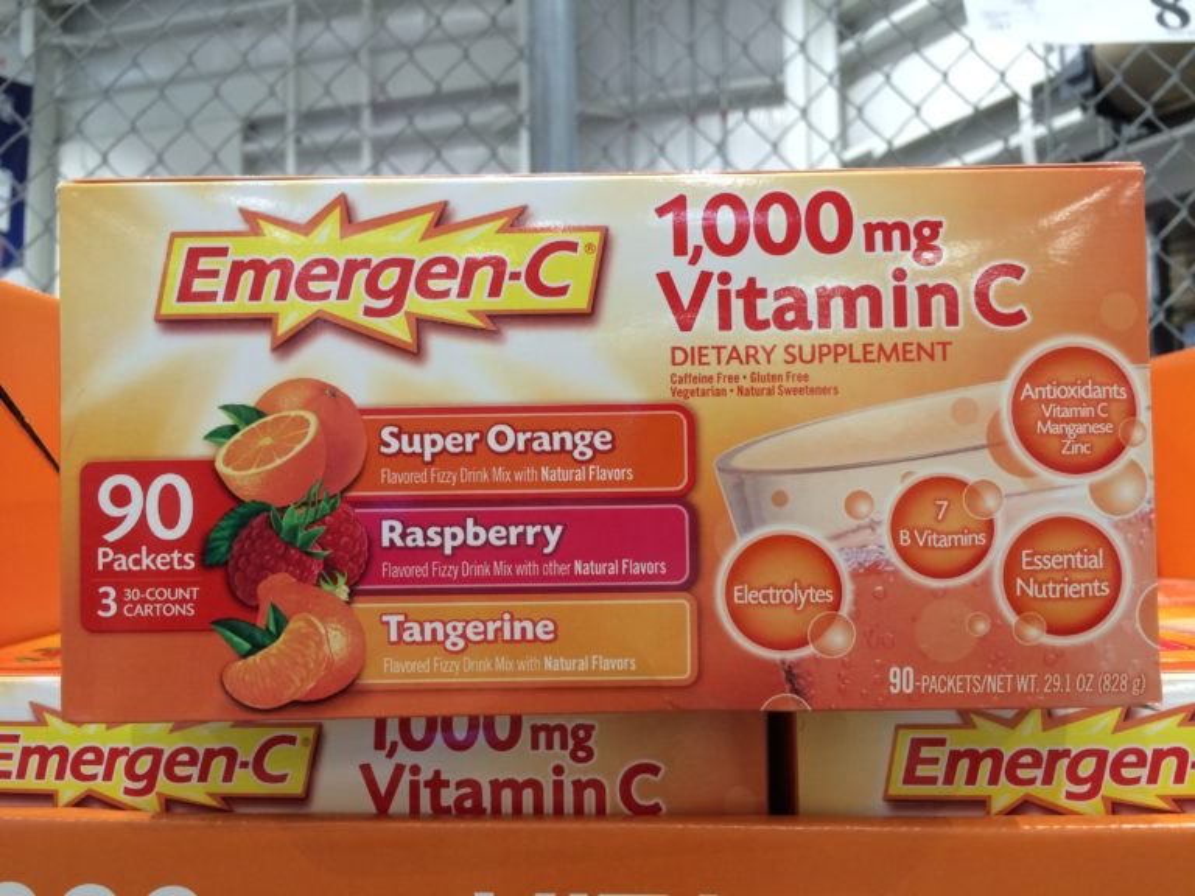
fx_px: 1001
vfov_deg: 48.2
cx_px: 598
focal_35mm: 29
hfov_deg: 61.7
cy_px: 448
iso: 64
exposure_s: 1/30
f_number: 2.2
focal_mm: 4.15
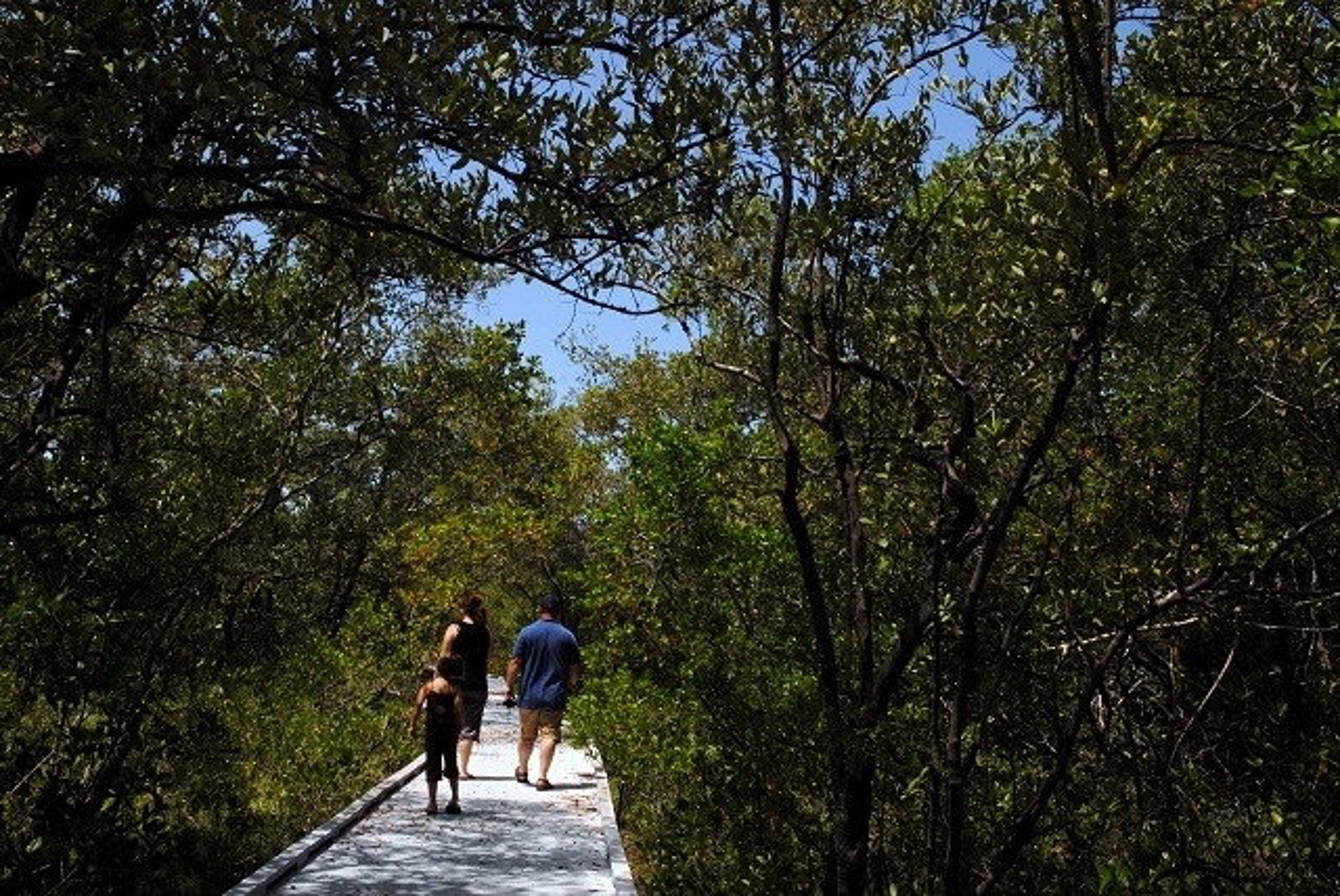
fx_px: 1341
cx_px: 670
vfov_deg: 36.9
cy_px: 448
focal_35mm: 36
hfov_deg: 53.1
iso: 100
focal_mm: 24
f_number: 16
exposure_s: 1/200
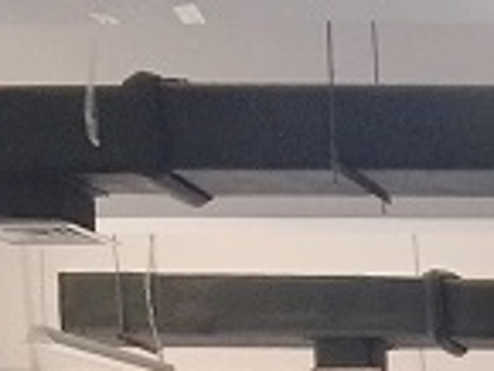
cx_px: 1152
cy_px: 990
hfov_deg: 10.7
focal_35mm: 160
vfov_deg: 8.3
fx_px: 2285
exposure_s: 1/33
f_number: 2.2
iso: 80
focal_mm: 4.15
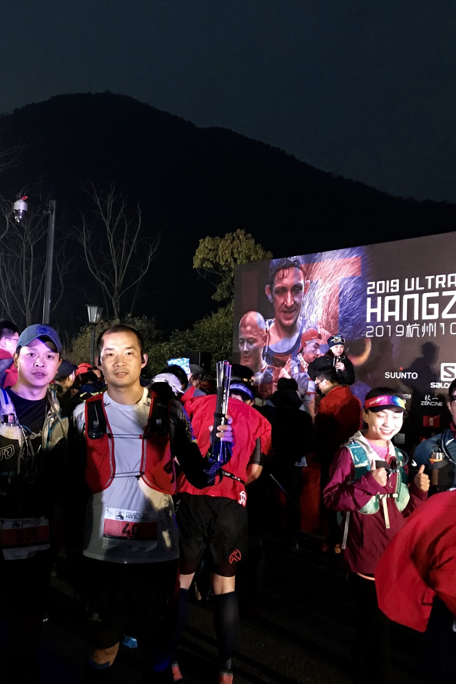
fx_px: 741
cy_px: 341
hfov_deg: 33.4
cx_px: 102
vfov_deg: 49.6
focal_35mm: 39
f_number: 1.8
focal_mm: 3.99
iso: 100
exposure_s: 1/6
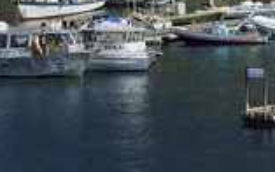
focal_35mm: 464
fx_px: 3476
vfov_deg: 2.8
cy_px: -60
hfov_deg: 4.5
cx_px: 307
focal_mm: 170
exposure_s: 1/320
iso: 200
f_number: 13
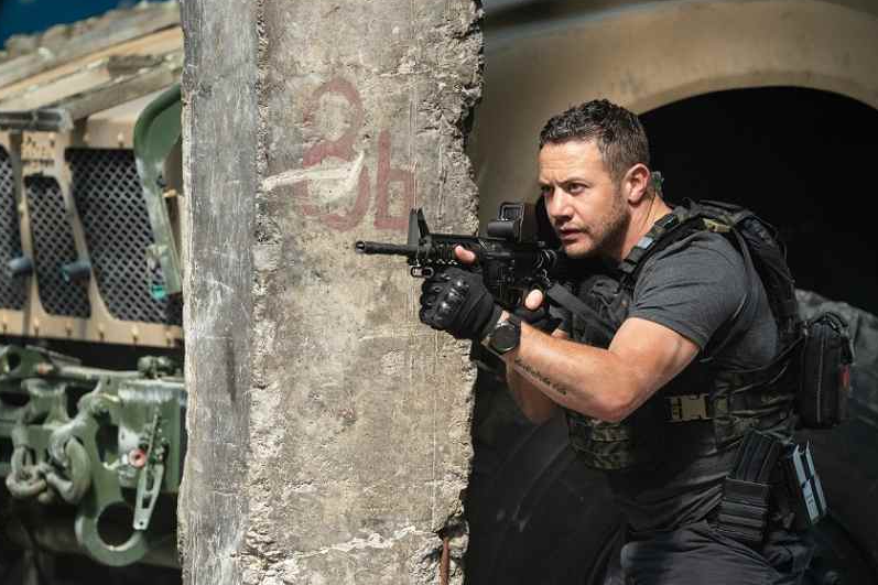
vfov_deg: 5.5
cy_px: 318
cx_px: 484
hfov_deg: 8.2
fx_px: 6120
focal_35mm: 251
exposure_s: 1/3200
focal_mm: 200
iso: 1250
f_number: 4
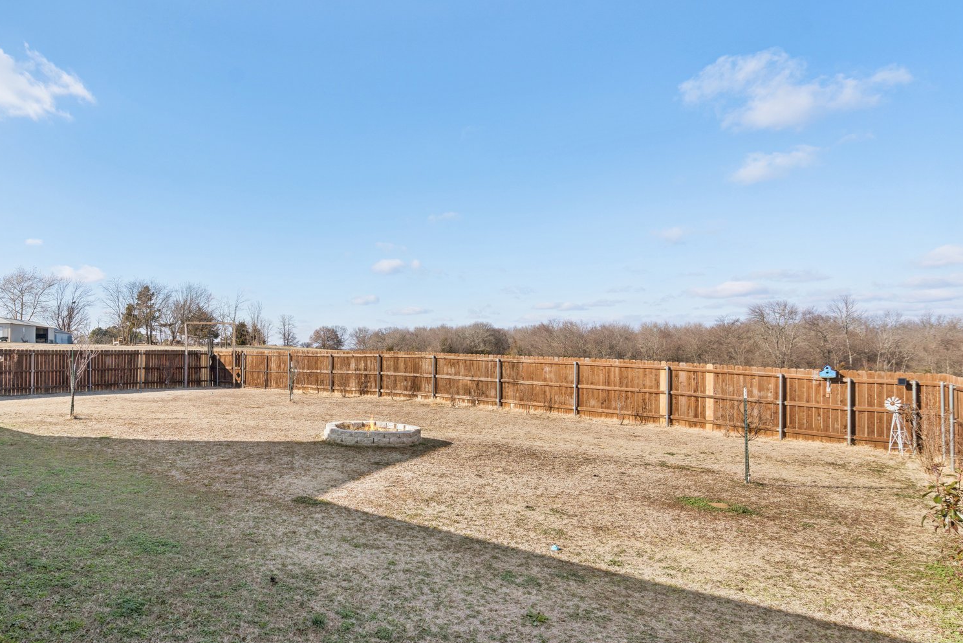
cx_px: 303
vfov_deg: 57.1
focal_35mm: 22
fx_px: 589
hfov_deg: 75.5
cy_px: 359
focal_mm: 16
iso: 200
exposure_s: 1/640
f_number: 7.1
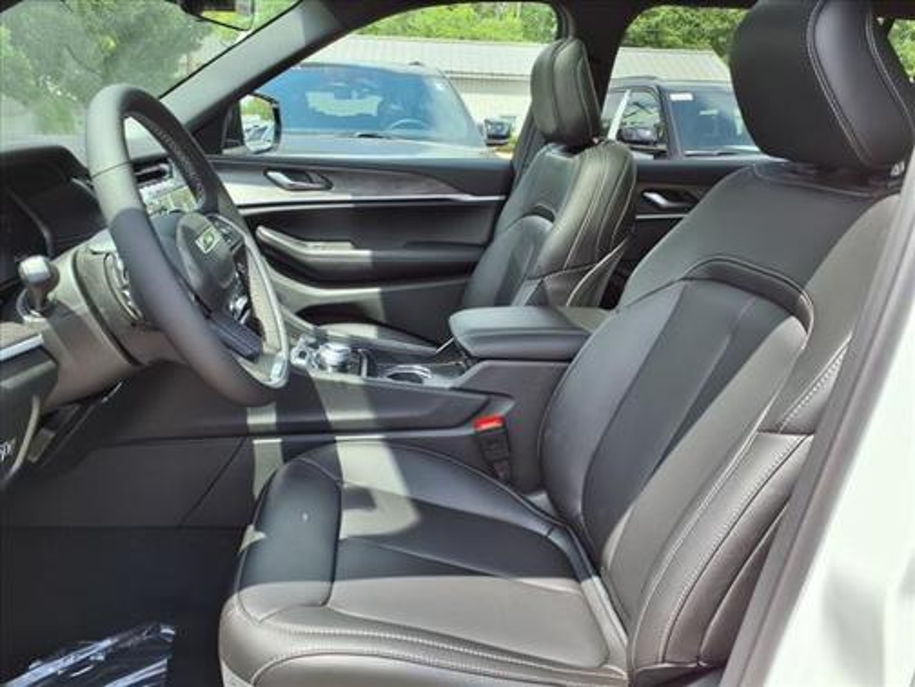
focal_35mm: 27
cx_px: 458
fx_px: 714
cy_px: 344
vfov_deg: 51.4
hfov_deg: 65.3
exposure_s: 1/357
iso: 40
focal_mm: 3.58
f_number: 1.9
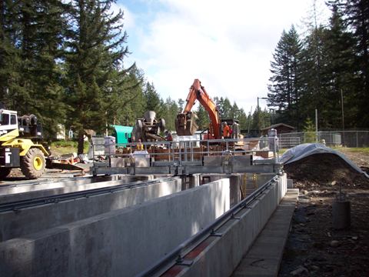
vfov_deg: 38.7
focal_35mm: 37
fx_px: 394
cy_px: 138
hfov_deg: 50.1
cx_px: 184
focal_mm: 6.2
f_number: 2.8
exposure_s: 1/706
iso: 80
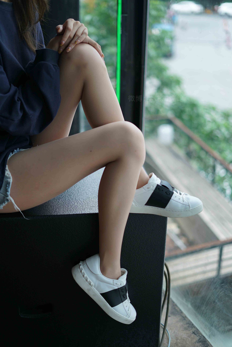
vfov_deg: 39.6
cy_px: 174
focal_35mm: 50
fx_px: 483
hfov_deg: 27.0
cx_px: 116
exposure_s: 1/500
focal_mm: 50
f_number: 1.8
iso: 160
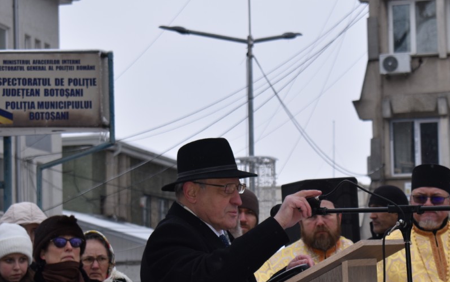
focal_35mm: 111
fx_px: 1362
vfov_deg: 11.8
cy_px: 216
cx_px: 308
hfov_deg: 18.7
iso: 100
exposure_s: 1/160
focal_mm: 50
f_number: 6.3
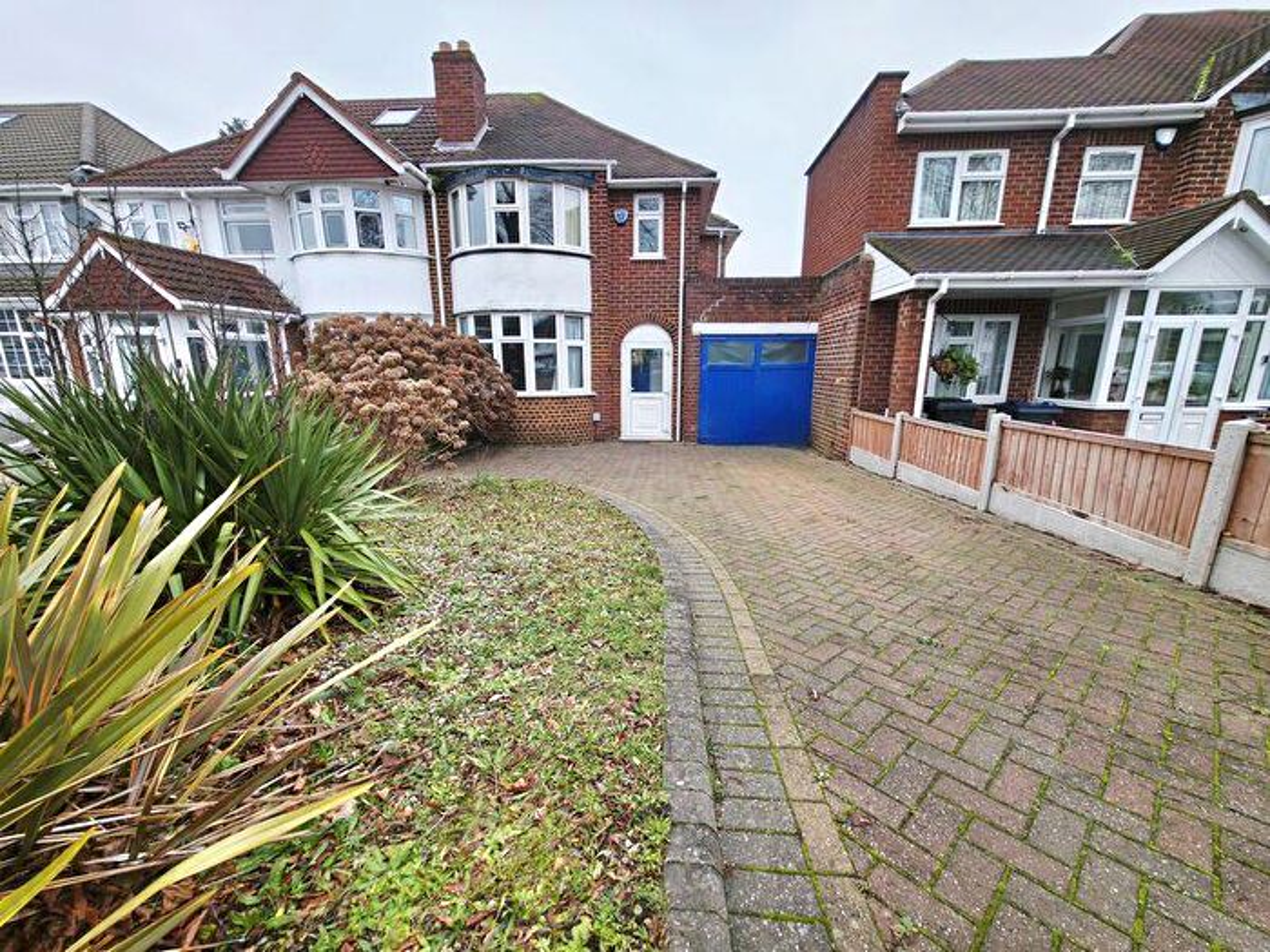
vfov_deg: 89.9
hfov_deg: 106.2
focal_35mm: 13
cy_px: 476
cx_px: 635
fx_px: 477
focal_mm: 2.2
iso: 20
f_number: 1.9
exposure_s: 1/526
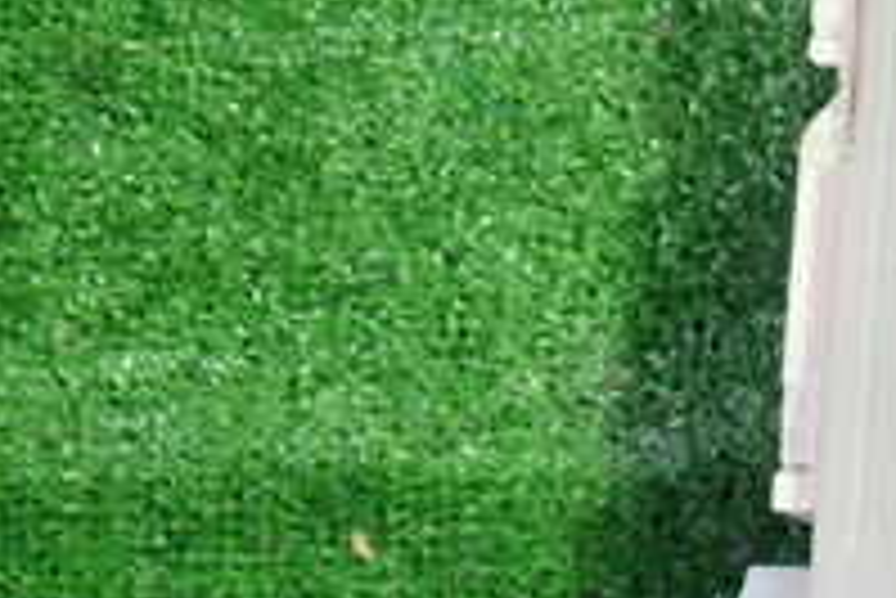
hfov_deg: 19.6
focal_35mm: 94
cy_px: 252
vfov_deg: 14.6
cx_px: 1234
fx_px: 2341
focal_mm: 5.4
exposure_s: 1/30
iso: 500
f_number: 2.3
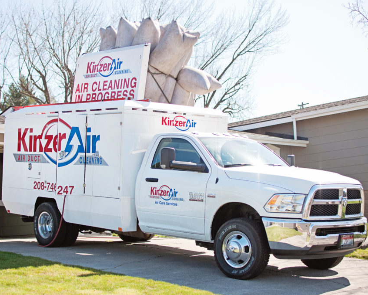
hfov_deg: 31.6
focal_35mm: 60
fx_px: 649
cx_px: 156
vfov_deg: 25.6
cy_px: 148
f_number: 2.8
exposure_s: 1/4000
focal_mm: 35
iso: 400
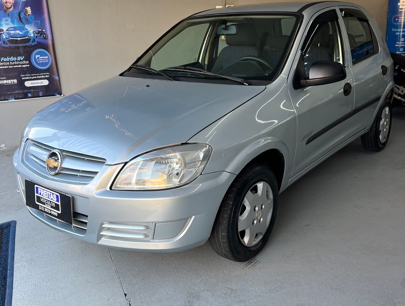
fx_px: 305
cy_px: 153
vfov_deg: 53.3
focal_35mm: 26
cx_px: 202
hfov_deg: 67.1
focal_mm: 5.7
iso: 50
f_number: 1.5
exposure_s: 1/120
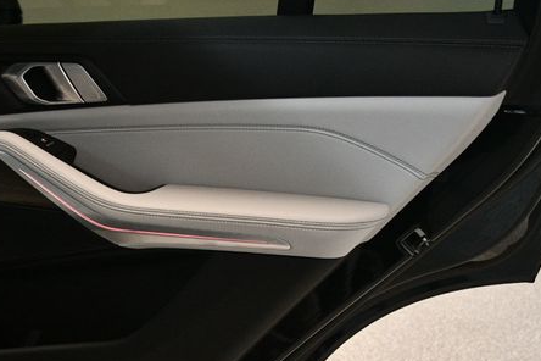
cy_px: 256
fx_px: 736
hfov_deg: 40.0
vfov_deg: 27.3
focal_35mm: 49
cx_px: 199
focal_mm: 23
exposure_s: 1/125
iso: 2500
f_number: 3.8
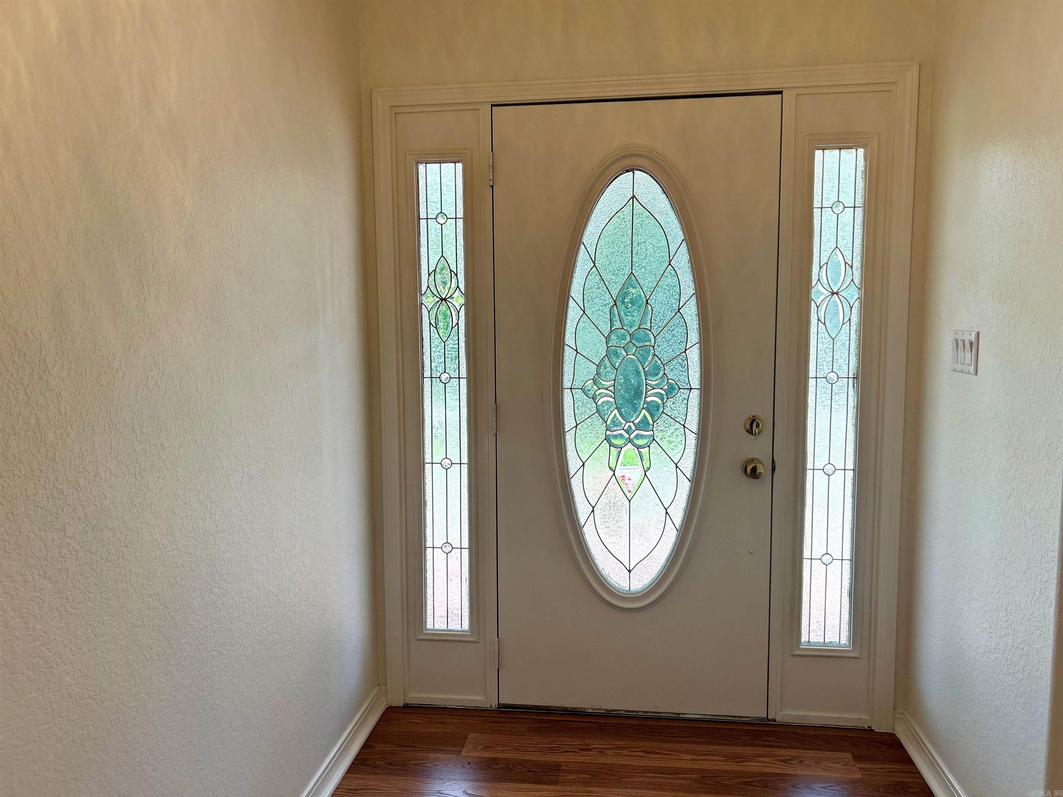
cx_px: 532
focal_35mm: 26
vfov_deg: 53.1
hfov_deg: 67.3
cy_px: 398
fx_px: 798
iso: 40
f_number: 1.5
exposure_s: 1/216
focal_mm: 5.7
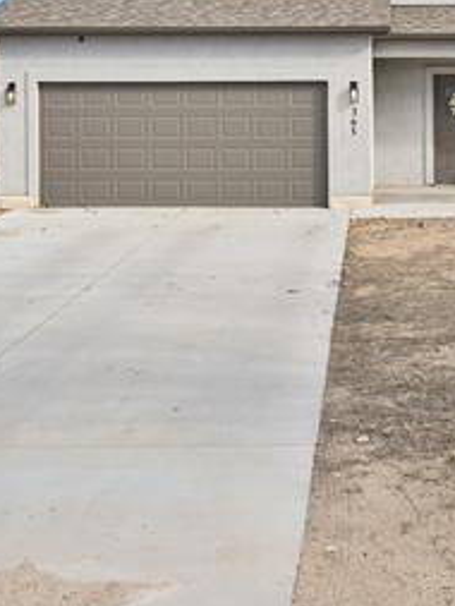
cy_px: 105
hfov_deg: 20.0
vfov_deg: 26.1
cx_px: 369
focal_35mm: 73
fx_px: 1278
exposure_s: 1/40
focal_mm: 30
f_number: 13
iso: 64
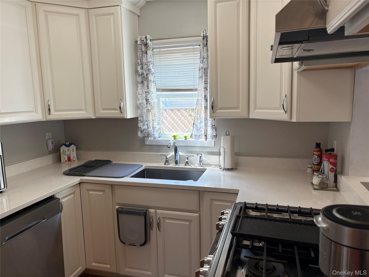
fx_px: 277
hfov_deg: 67.3
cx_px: 184
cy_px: 138
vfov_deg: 53.1
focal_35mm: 26
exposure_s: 1/120
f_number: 1.6
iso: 100
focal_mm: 5.96
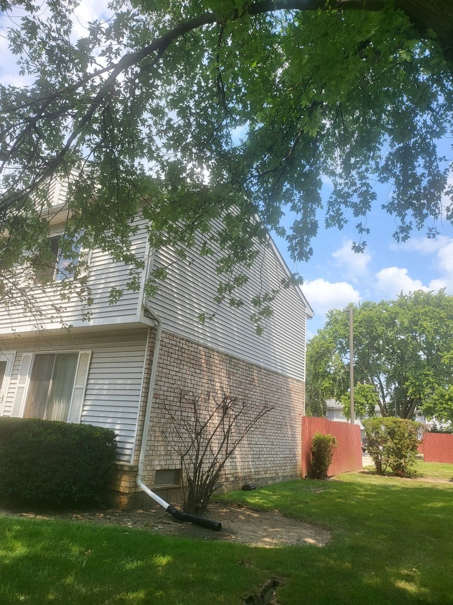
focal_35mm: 24
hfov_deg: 56.8
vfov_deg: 71.6
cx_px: 226
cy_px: 302
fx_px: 419
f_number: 1.8
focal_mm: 5
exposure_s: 1/1425
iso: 40
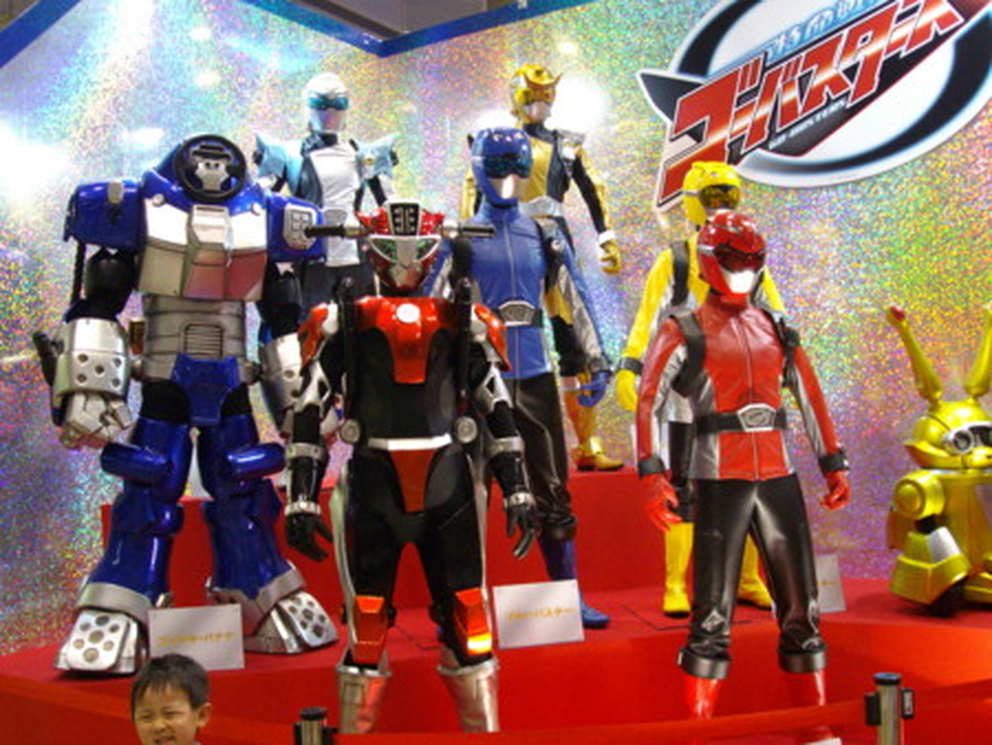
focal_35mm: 36
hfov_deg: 51.3
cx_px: 496
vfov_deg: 39.7
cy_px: 372
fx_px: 1032
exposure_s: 1/60
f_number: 2.7
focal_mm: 6
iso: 320
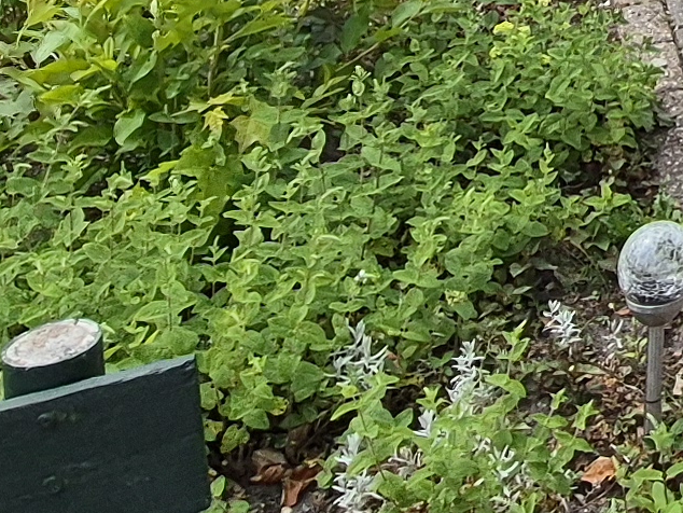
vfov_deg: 14.9
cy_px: -502
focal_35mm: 82
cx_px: 1176
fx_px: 1619
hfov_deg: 19.1
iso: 50
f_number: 2.2
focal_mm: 2.2
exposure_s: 1/2176
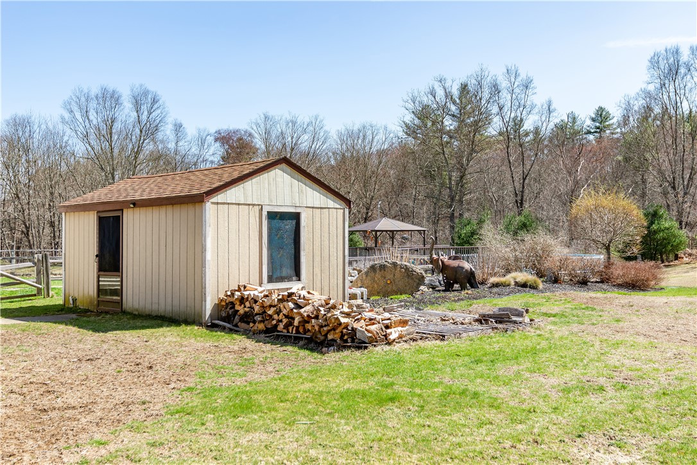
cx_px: 348
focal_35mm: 35
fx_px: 678
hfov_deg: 54.4
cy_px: 232
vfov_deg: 37.9
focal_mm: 35
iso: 100
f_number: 6.3
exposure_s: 1/250
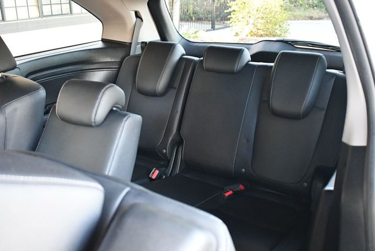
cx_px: 191
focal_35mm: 37
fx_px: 386
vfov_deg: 36.0
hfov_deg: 51.9
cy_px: 126
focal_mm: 18
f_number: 3.5
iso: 3200
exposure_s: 1/100
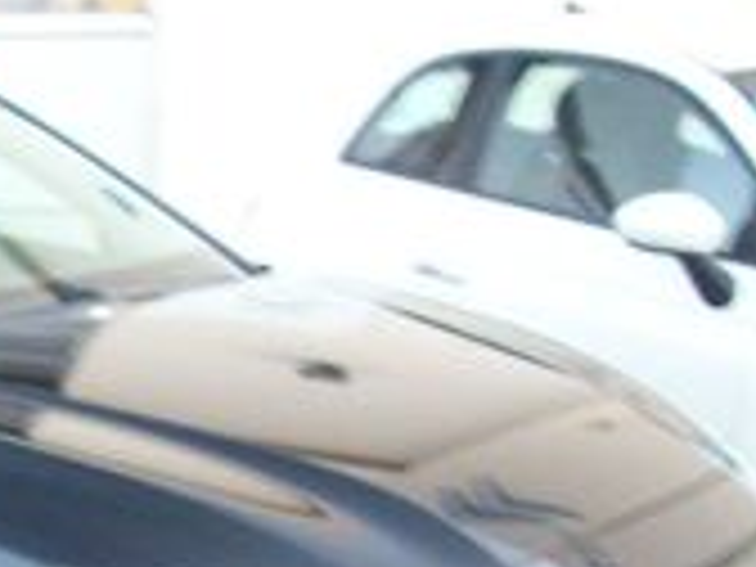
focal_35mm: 106
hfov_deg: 17.5
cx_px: -207
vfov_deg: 13.7
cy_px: 608
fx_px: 2315
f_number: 2.8
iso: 166
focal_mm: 6.2
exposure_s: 1/8
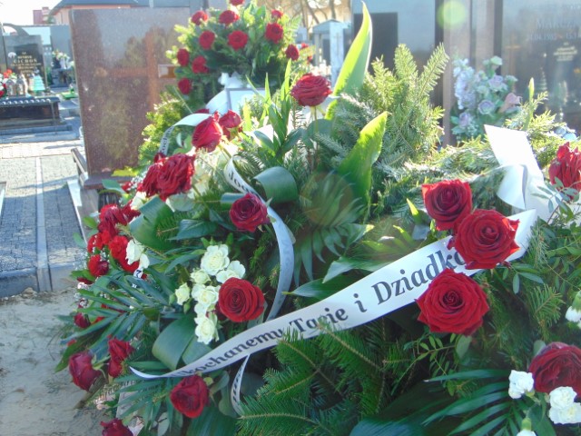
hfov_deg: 47.9
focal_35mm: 39
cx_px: 290
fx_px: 655
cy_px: 218
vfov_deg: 36.8
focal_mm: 6.9
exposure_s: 1/100
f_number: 3.3
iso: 80
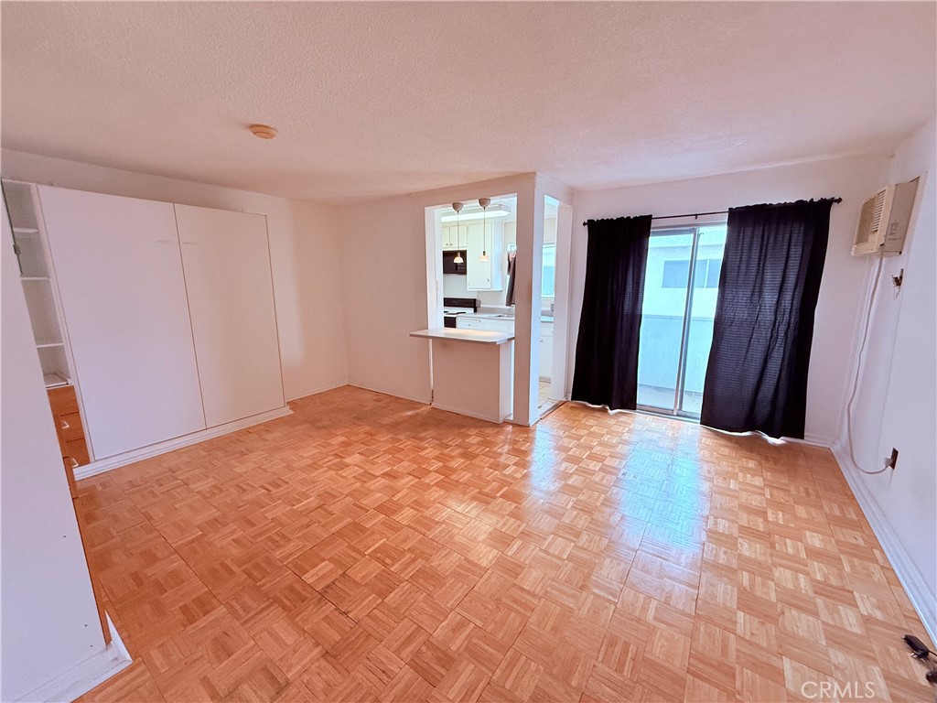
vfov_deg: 85.7
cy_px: 352
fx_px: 379
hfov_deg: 102.1
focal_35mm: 14
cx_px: 468
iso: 250
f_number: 2.2
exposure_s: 1/120
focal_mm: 2.22
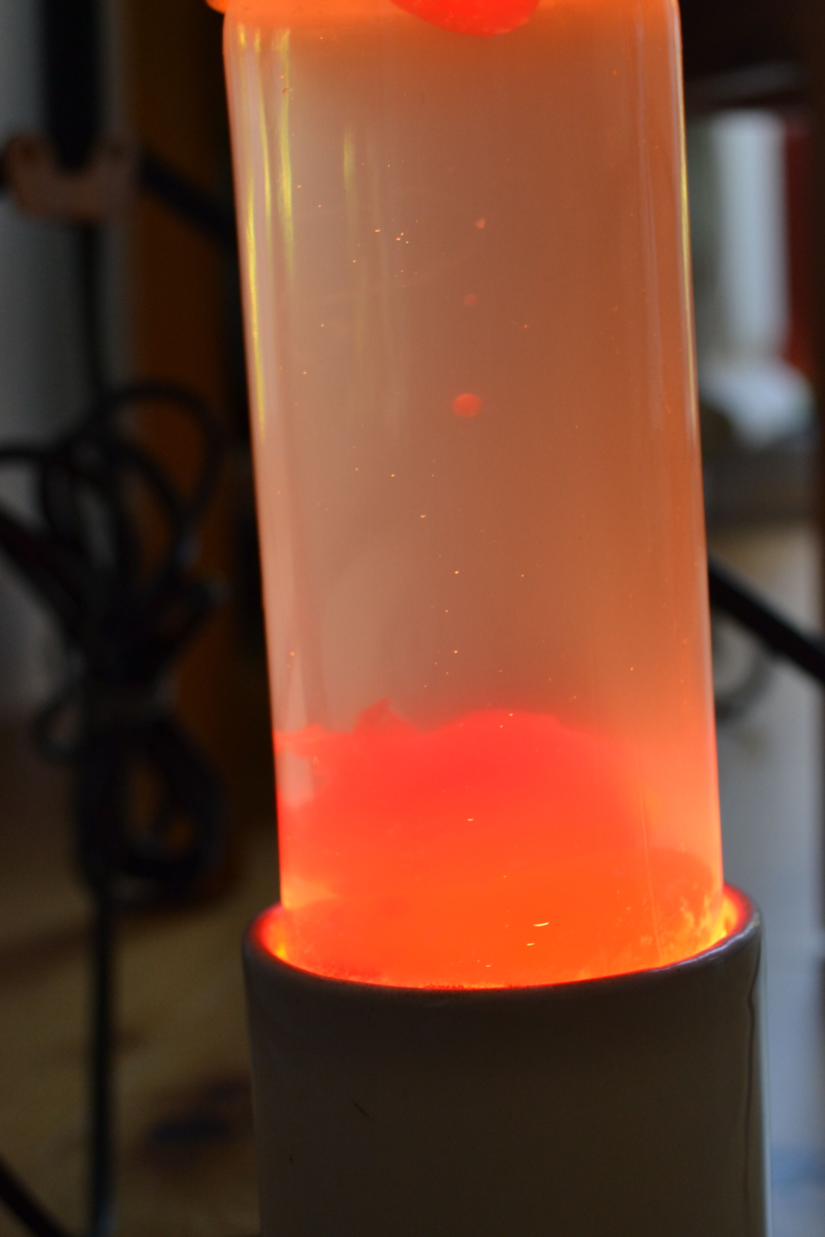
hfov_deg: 21.9
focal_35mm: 62
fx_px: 2131
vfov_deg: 32.3
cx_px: 493
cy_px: 513
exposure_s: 1/100
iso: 400
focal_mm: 30
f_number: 5.6
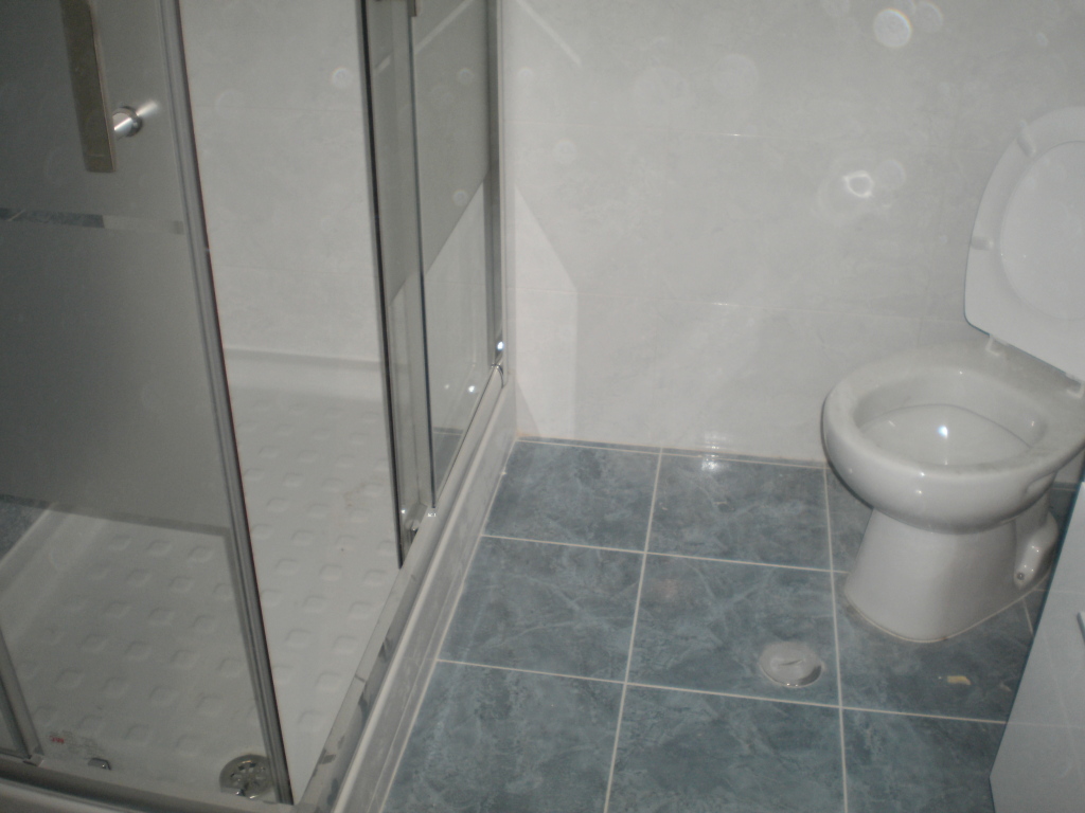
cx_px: 542
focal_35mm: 36
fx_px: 1128
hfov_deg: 51.4
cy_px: 406
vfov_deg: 39.7
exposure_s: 1/30
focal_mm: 6.3
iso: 125
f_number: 3.1
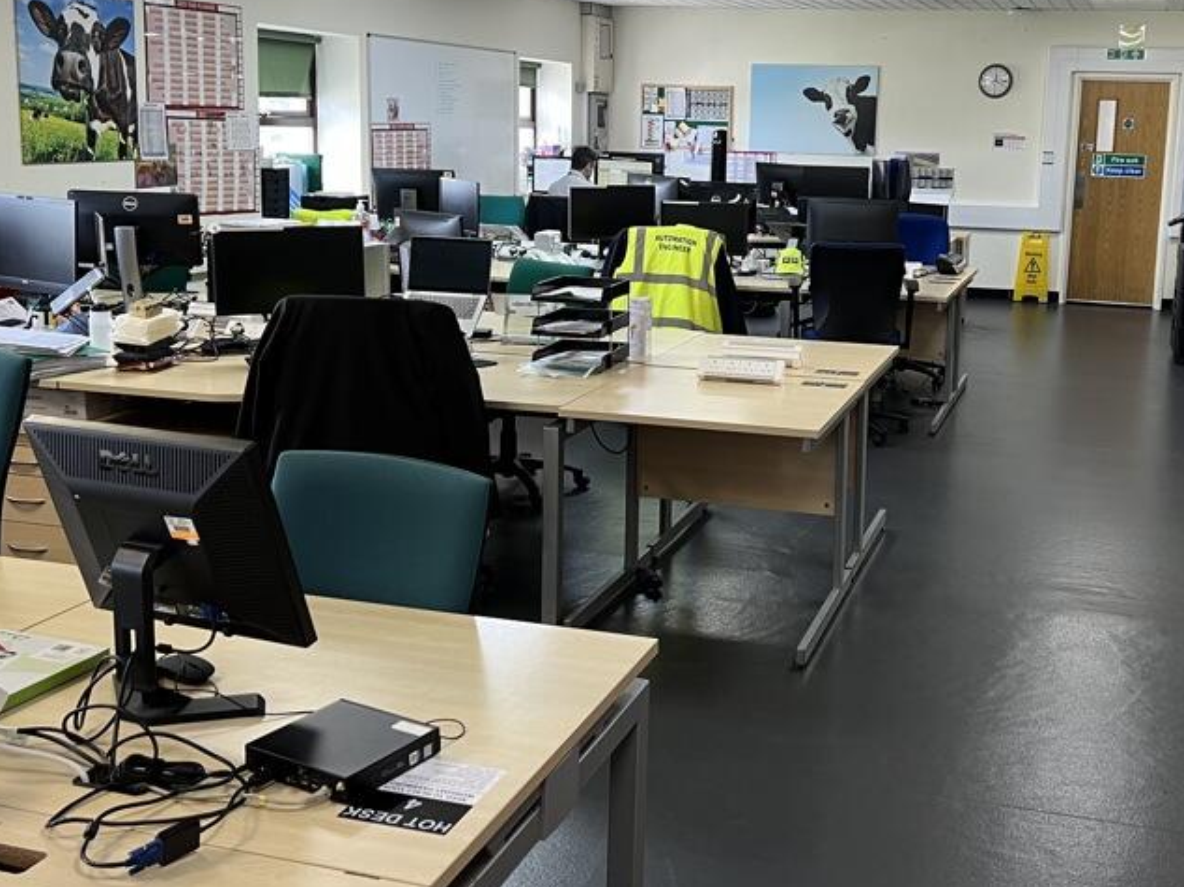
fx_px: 1436
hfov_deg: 44.5
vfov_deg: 34.1
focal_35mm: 42
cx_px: 738
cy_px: 331
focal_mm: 5.7
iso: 64
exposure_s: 1/50
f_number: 1.5
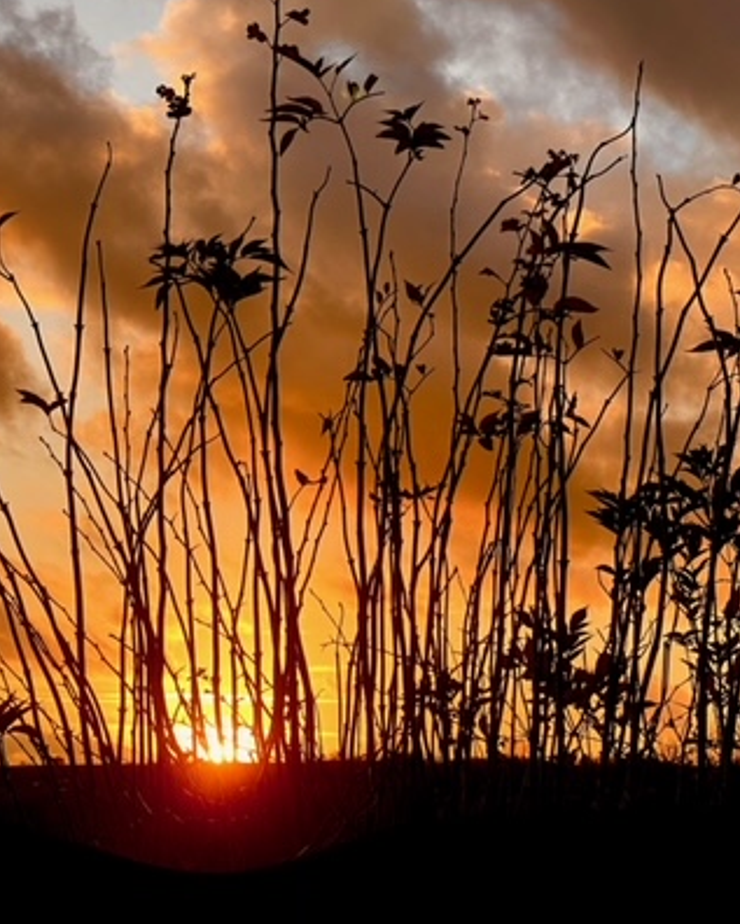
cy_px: 413
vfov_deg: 23.3
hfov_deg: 18.7
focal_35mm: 82
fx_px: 2244
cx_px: 282
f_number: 2
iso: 20
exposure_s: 1/505
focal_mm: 6
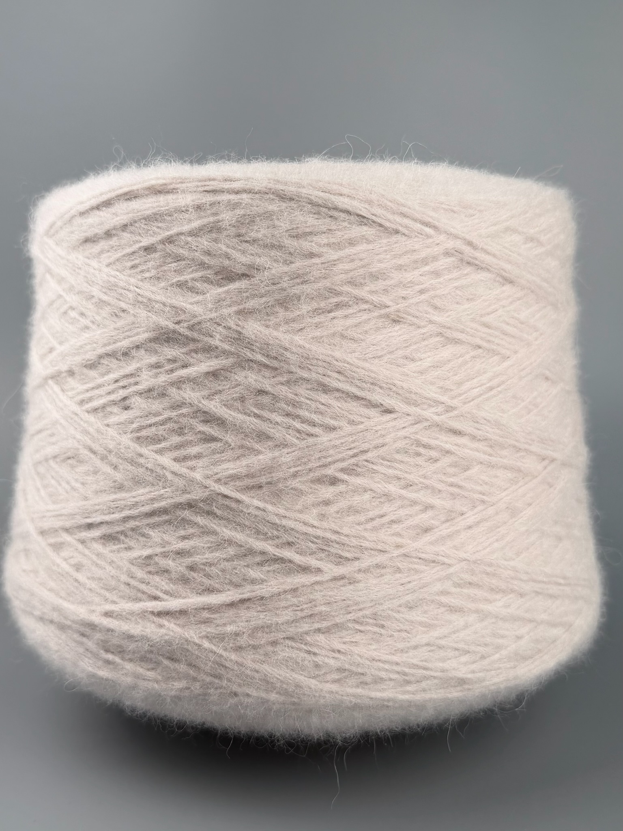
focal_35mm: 24
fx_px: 576
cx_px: 312
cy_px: 416
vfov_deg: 71.6
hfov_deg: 56.8
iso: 80
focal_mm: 6.76
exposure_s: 1/1032
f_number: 1.78
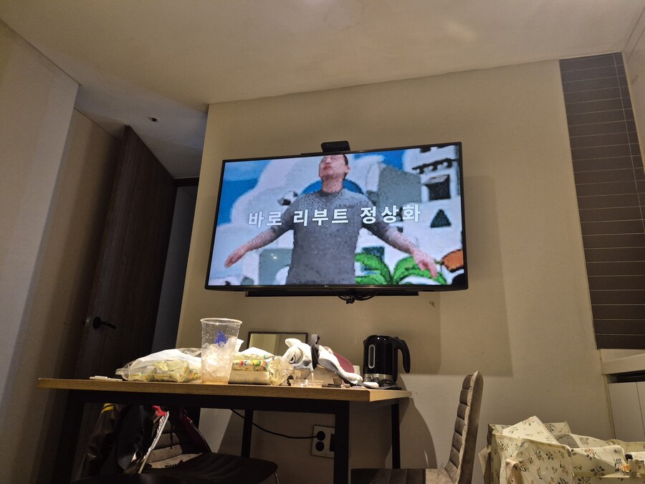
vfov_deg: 58.9
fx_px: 429
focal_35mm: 23
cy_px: 242
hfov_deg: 73.9
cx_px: 322
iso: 500
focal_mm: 5.4
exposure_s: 1/120
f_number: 1.8
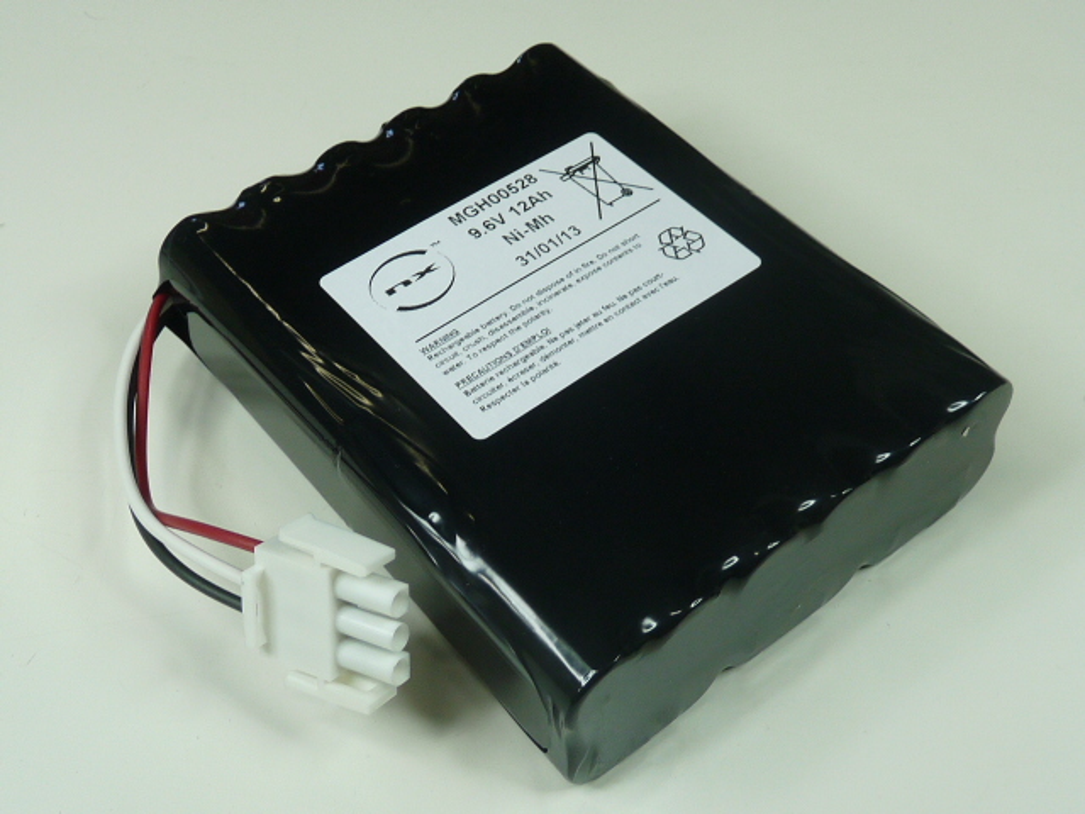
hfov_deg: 42.1
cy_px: 407
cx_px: 542
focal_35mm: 45
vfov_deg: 32.2
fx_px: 1410
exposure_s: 1/40
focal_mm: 4.8
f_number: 2.8
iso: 100
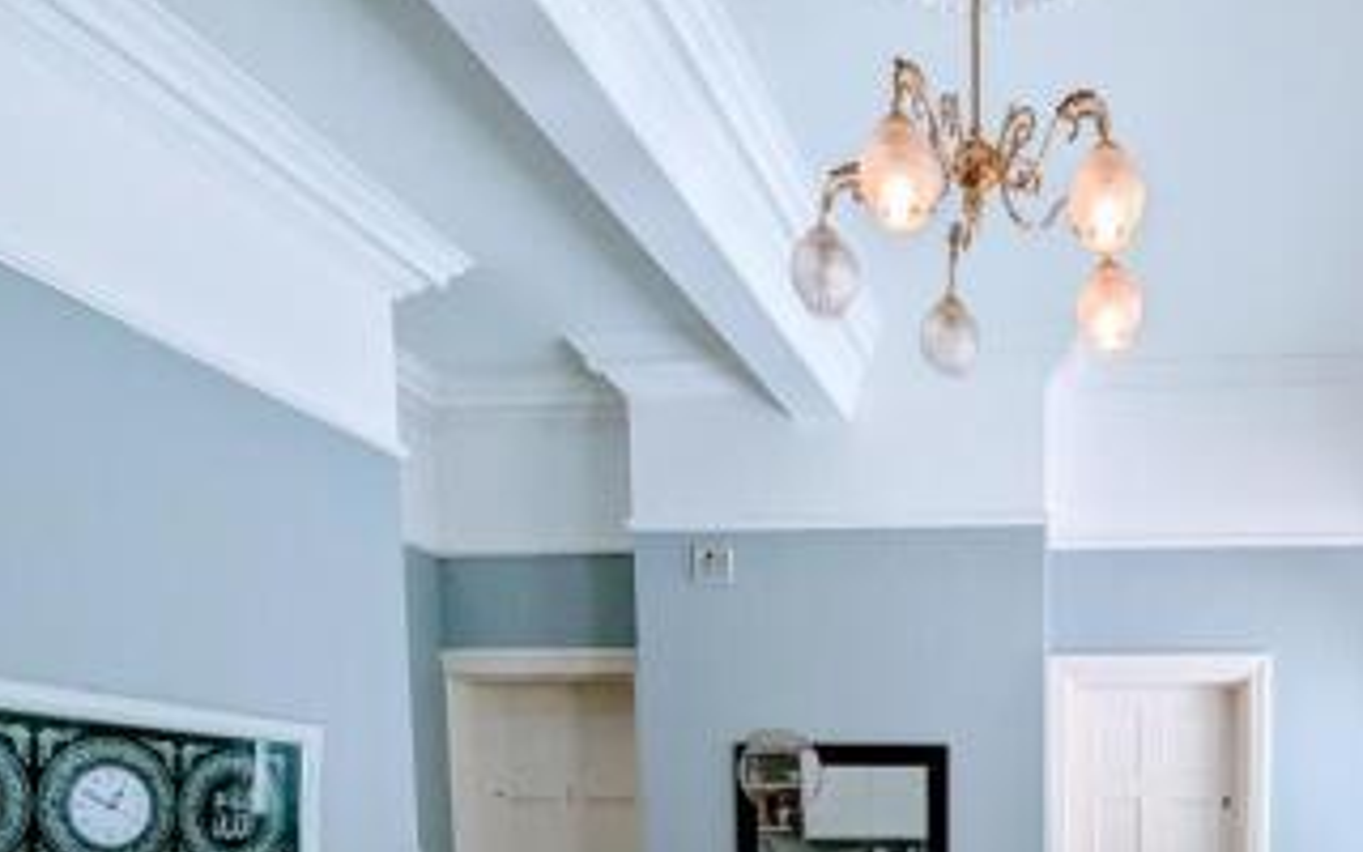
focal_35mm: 25
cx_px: 1052
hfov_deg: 67.1
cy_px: 910
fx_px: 929
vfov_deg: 40.9
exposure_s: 1/351
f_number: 2.2
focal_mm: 1.95
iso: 42
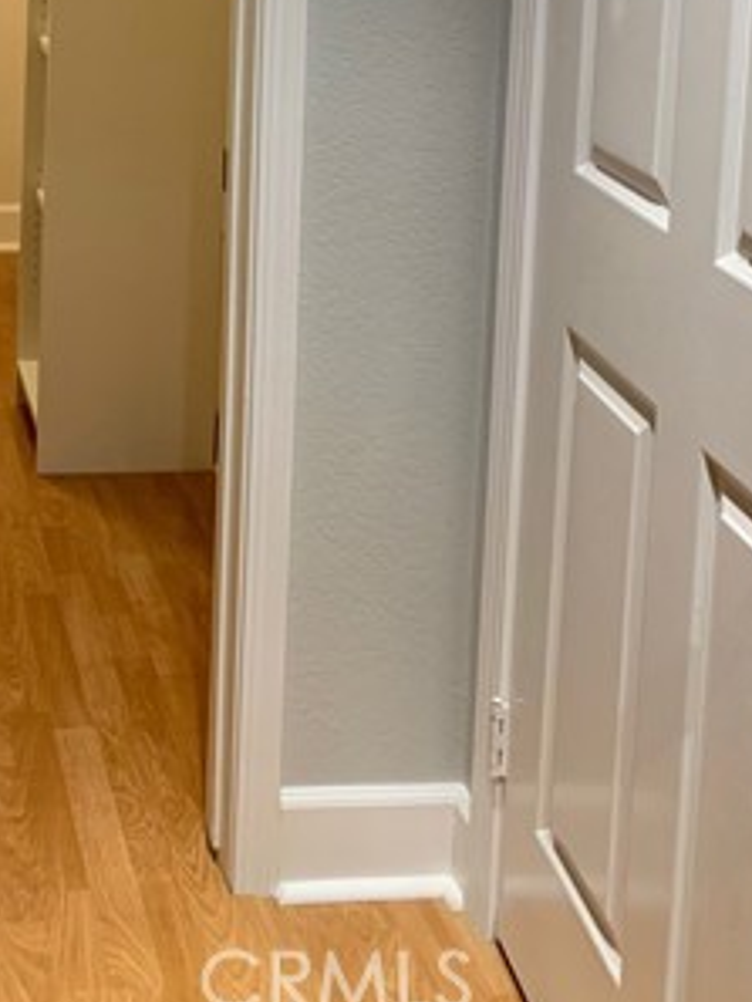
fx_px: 1621
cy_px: -51
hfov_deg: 25.1
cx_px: 37
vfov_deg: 31.2
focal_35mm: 56
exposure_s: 1/60
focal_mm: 4.25
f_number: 1.8
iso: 250
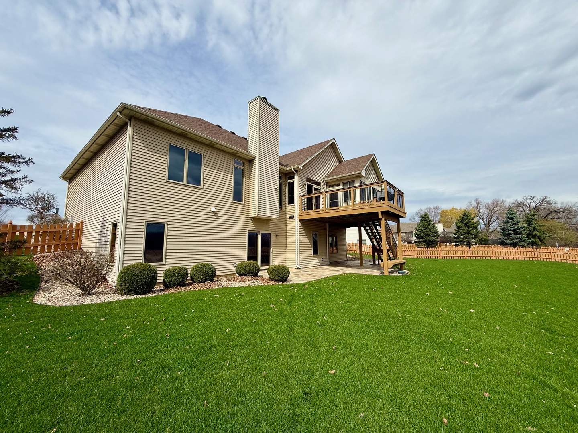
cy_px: 216
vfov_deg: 85.7
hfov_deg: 102.1
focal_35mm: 14
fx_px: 234
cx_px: 289
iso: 50
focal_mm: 2.22
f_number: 2.2
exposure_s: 1/2506
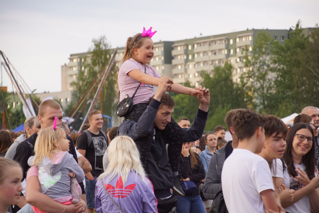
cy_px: 106
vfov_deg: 9.1
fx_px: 1329
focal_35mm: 150
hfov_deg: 13.7
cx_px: 160
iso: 500
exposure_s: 1/160
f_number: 5.6
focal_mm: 100
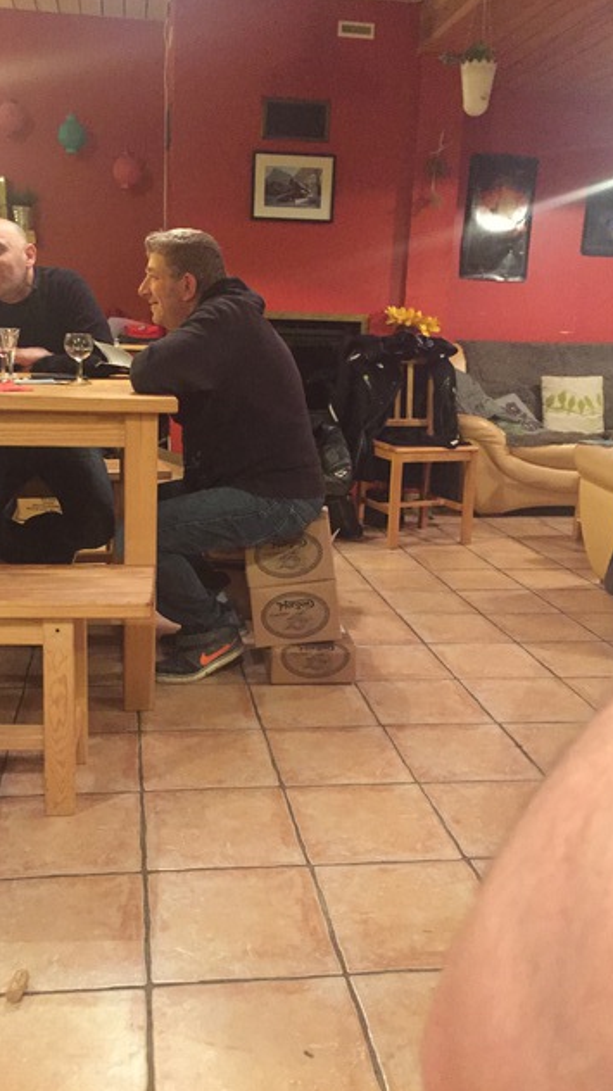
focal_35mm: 32
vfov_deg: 61.0
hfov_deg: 36.5
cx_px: 245
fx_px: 926
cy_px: 546
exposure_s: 1/17
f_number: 2.2
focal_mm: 4.15
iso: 500
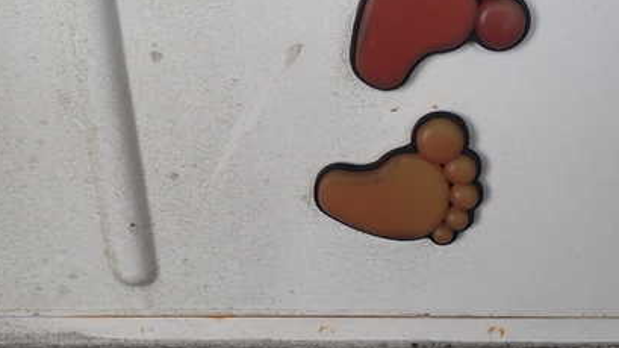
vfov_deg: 29.5
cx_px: 421
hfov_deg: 49.5
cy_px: 115
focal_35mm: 40
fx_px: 656
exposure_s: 1/160
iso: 100
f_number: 2.8
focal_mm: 4.5
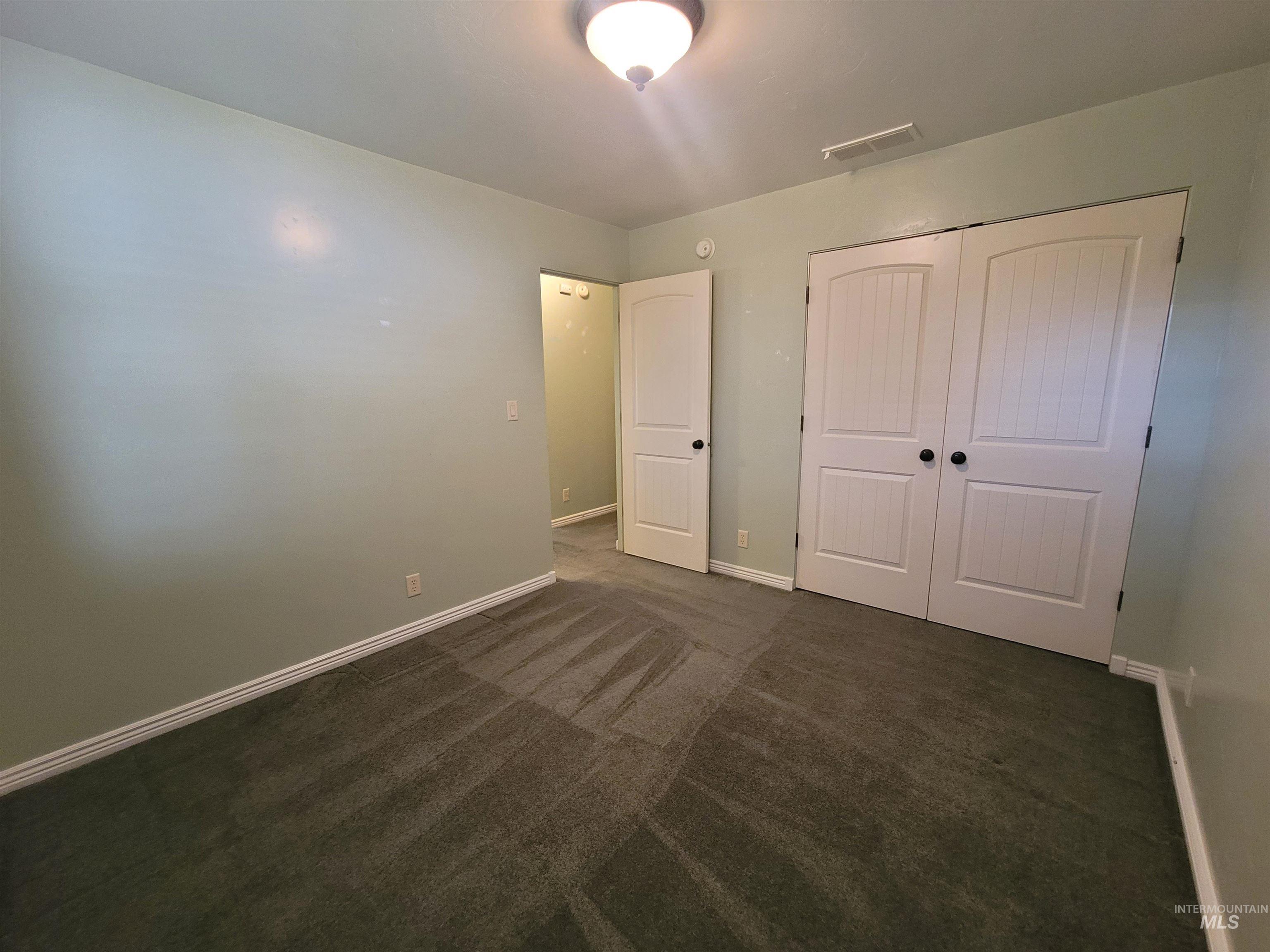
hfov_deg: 106.2
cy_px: 476
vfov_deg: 89.9
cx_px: 635
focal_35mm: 13
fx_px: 477
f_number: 2.2
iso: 500
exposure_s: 1/30
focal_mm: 2.2
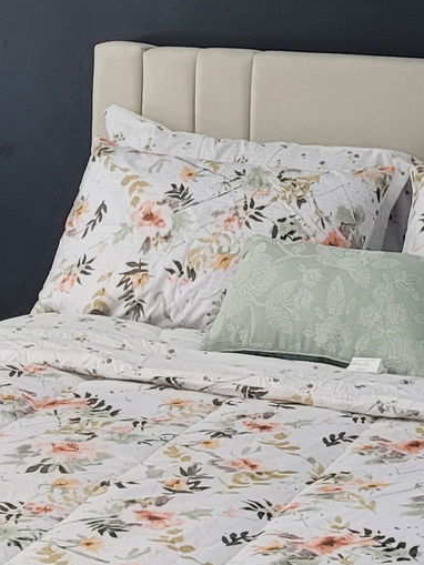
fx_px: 1779
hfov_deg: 13.6
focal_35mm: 109
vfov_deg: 17.9
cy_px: 442
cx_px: 176
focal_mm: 5.4
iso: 250
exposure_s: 1/40
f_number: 1.8
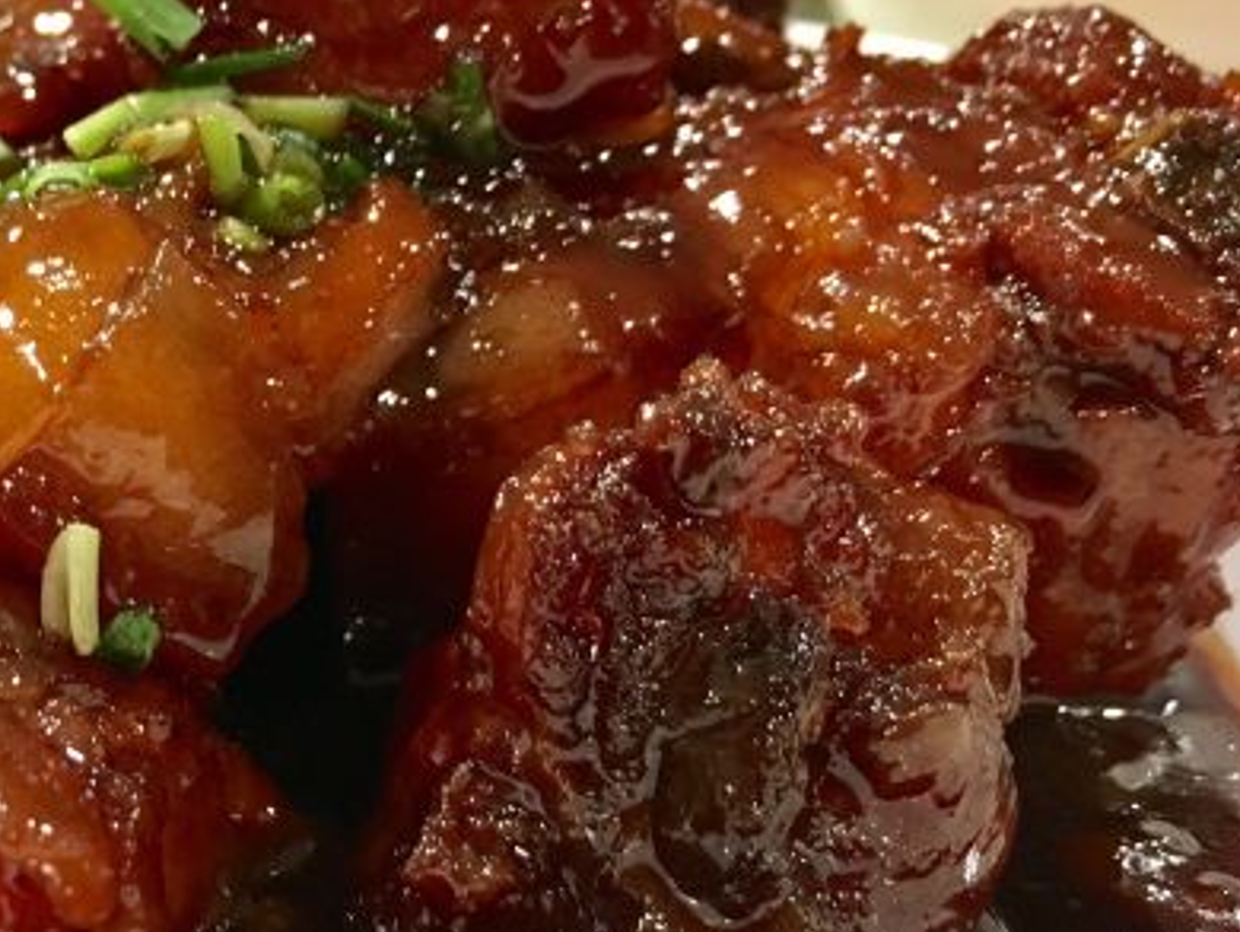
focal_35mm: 52
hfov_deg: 35.2
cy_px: 568
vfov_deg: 28.0
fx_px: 1864
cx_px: 184
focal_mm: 4.15
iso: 200
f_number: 2.2
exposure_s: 1/20
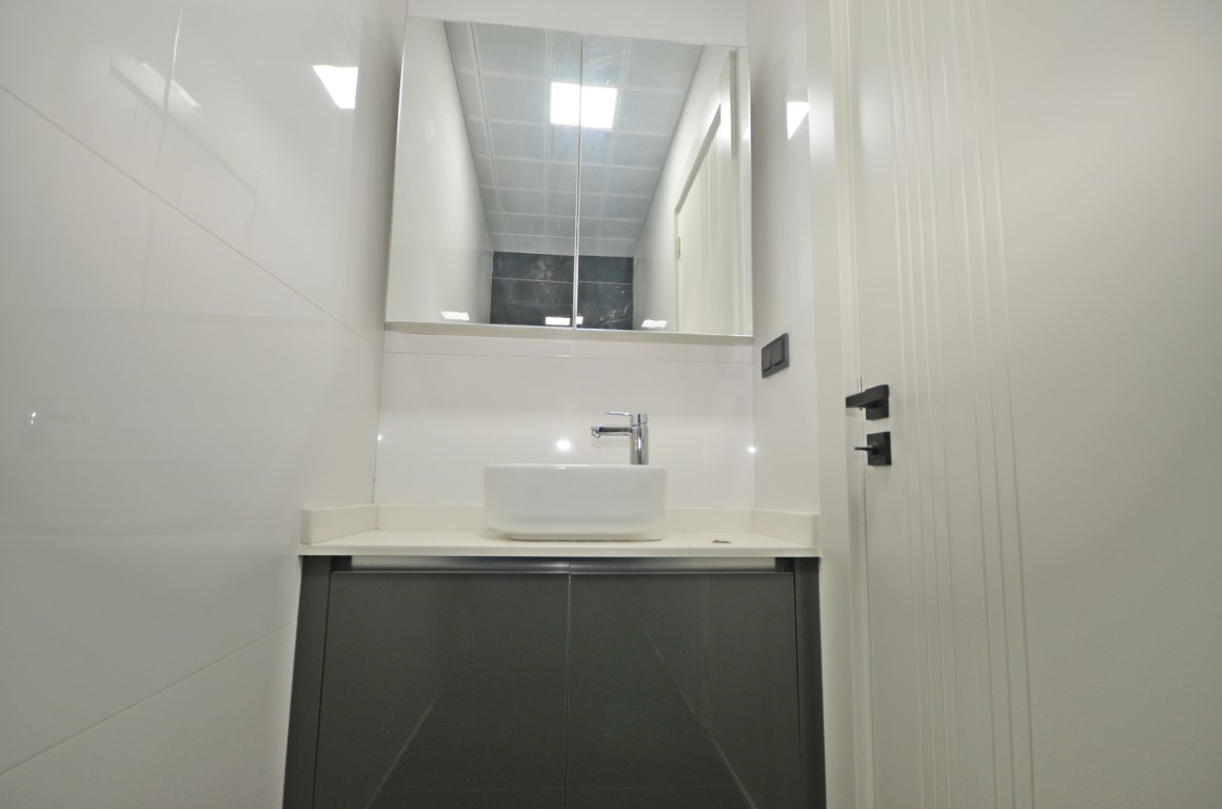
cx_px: 611
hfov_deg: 100.5
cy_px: 404
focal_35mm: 15
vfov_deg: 77.1
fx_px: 508
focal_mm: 10
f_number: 4
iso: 500
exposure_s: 1/60
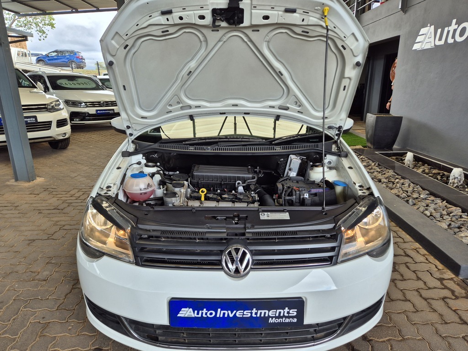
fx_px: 311
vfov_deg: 58.9
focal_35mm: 23
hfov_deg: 73.9
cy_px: 176
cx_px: 234
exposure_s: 1/315
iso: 25
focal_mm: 5.4
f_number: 1.8
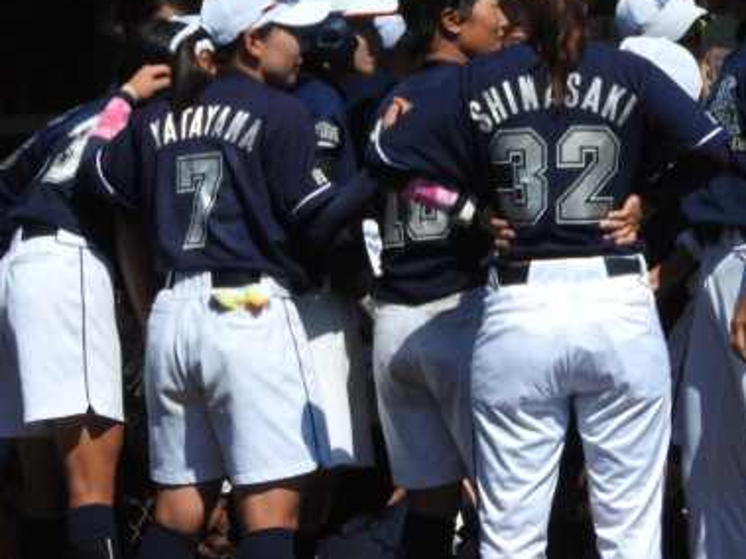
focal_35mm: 348
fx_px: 7497
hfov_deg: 5.7
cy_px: 163
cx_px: 512
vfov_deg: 4.3
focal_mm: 39.4
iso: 100
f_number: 5.3
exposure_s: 1/800
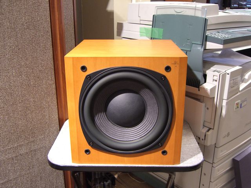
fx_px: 276
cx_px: 126
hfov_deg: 49.0
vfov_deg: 37.7
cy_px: 94
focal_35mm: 38
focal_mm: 7.9
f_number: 2.8
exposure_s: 1/13
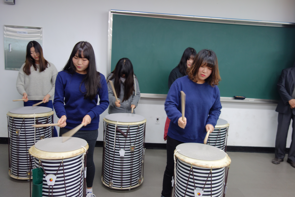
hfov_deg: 65.5
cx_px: 148
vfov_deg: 46.4
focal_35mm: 28
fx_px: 229
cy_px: 98
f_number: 1.8
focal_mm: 10.4
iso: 125
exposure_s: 1/40
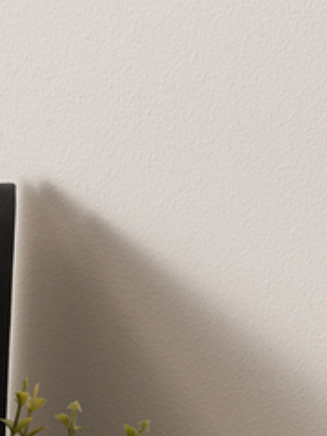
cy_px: 724
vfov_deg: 3.5
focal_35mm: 556
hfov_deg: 2.7
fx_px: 7003
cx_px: -5
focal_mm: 160
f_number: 13
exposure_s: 1/3
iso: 125
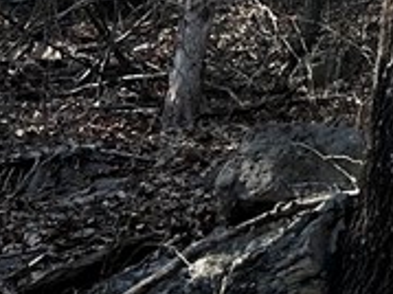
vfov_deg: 9.8
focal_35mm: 149
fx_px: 1690
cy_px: -81
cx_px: 964
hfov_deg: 11.0
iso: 50
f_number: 1.5
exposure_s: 1/611
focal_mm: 5.7
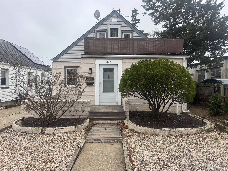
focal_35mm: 24
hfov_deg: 71.6
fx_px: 158
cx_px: 114
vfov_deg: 56.8
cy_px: 86
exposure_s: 1/792
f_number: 1.78
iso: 80
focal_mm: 6.76
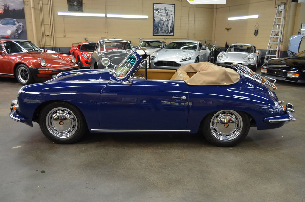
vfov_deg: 43.4
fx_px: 254
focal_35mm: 30
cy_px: 101
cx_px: 152
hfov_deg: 62.0
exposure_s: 1/60
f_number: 4
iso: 640
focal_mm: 20
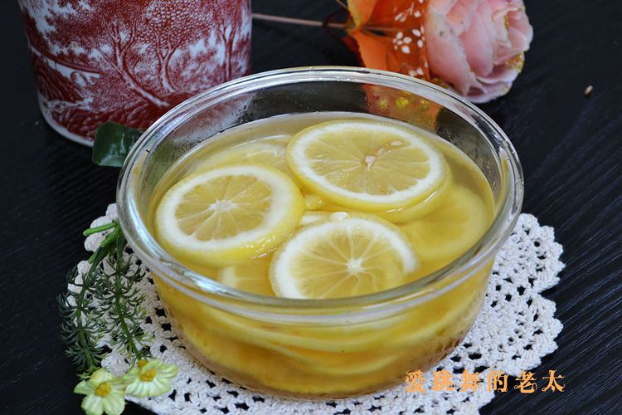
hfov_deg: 24.6
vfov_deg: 16.6
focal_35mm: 82
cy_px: 208
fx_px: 1425
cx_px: 311
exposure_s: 1/60
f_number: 8
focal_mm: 55
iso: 400
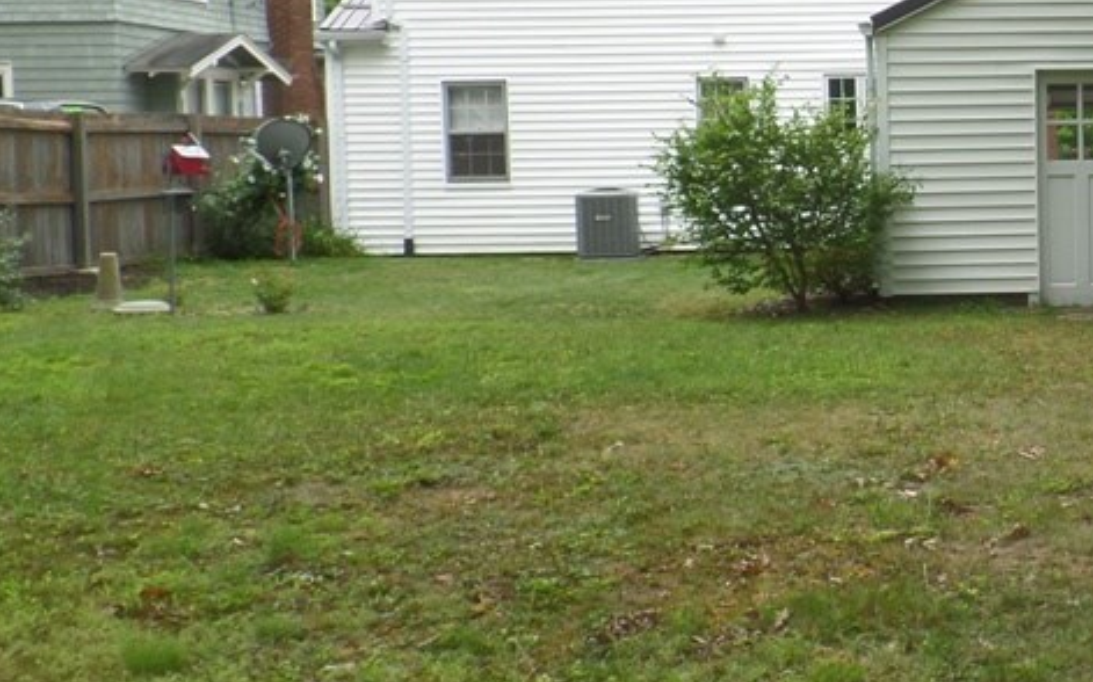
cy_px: 239
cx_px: 1091
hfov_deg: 34.7
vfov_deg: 24.3
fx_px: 1578
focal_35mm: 53
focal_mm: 4.1
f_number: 3.5
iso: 100
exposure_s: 1/180
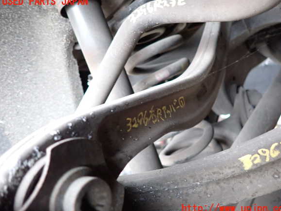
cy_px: 105
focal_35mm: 26
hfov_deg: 67.3
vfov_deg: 53.1
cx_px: 146
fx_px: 211
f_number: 2
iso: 800
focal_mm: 4.5
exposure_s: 1/30
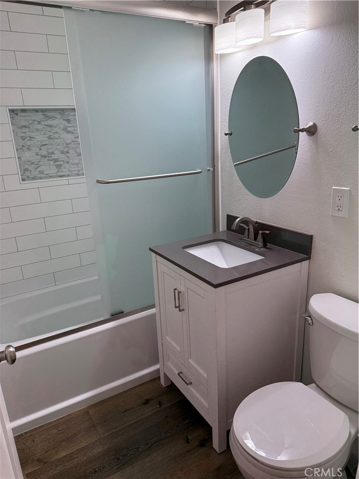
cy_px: 240
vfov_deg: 71.6
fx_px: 332
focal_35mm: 24
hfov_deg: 56.8
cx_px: 180
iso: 125
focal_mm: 6.76
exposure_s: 1/193
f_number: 1.78
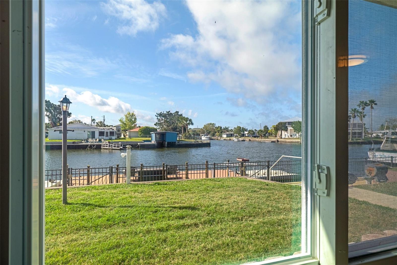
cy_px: 132
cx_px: 198
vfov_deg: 63.2
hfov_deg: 85.4
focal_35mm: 20
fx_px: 215
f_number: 8
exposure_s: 1/750
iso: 320
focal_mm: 13
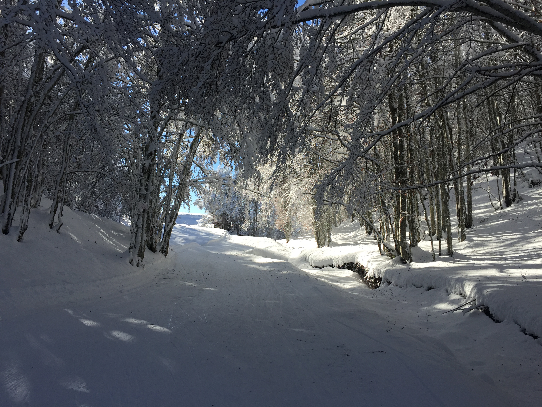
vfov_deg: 48.2
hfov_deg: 61.7
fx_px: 454
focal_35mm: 29
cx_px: 271
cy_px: 204
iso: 32
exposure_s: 1/1522
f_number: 2.2
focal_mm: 4.15
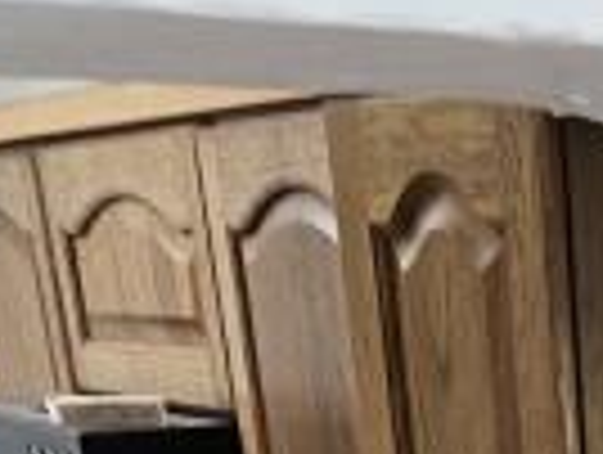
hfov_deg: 18.3
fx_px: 1728
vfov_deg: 9.1
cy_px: 1632
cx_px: 806
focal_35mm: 99
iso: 64
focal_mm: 2.2
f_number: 2.2
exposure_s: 1/50
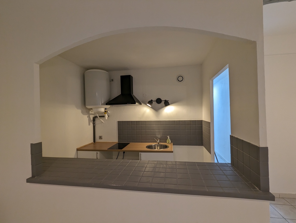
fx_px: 137
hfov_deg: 94.4
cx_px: 148
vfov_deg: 78.3
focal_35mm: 16
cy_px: 112
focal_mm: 2.35
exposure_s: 1/25.3
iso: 59
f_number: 2.2
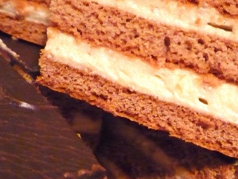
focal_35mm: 68
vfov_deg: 21.6
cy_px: 97
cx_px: 159
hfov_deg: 28.4
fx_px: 468
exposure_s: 1/13
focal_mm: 5.2
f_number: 3.3
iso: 800
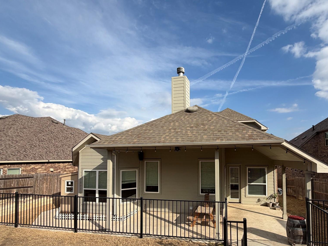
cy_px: 149
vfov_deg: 67.9
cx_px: 200
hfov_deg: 83.4
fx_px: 180
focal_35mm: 19
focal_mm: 2.22
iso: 20
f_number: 2.2
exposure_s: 1/970
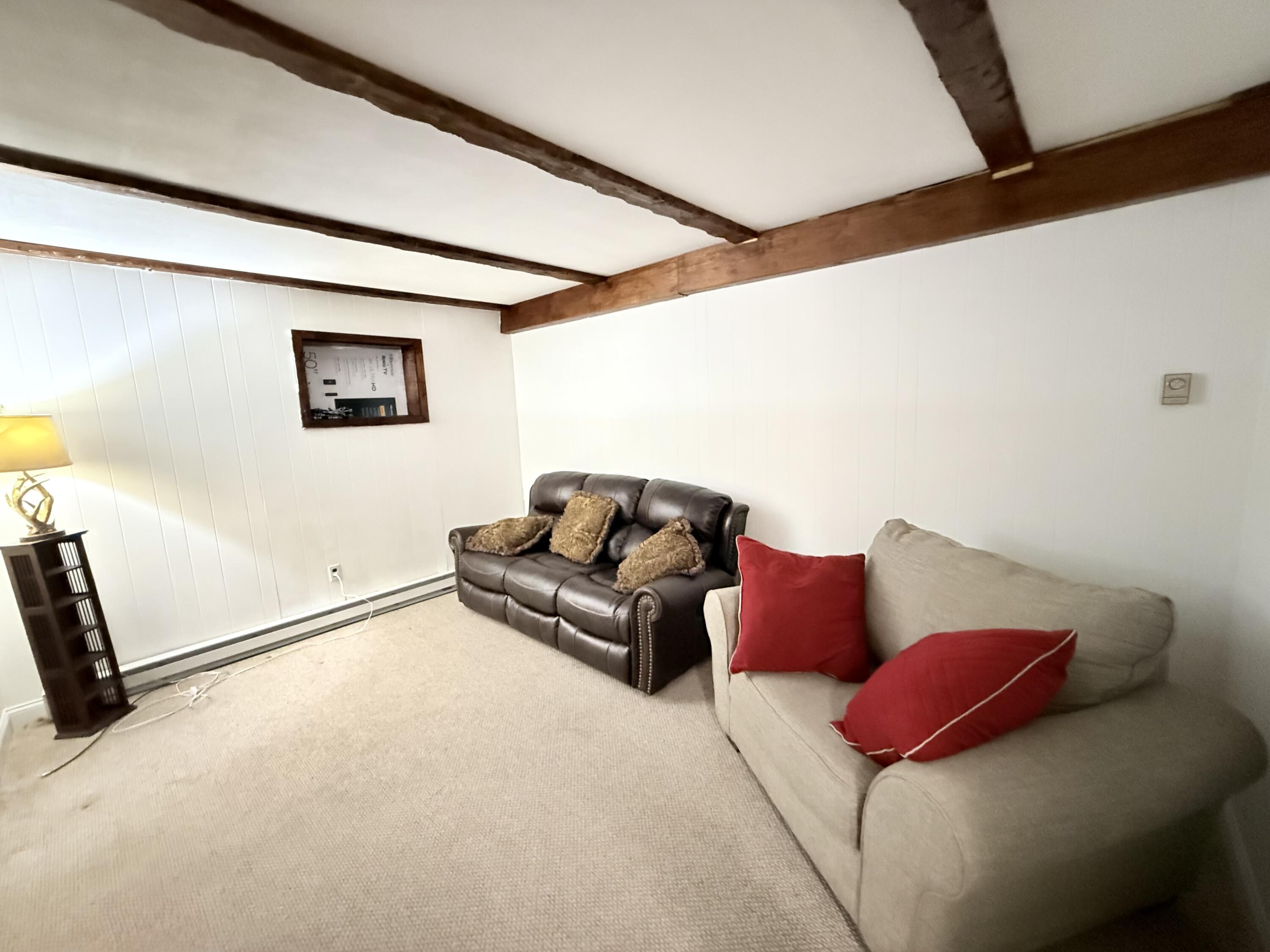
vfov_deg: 85.7
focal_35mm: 14
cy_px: 476
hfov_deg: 102.1
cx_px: 635
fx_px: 514
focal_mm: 2.22
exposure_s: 1/30
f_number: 2.2
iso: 1600
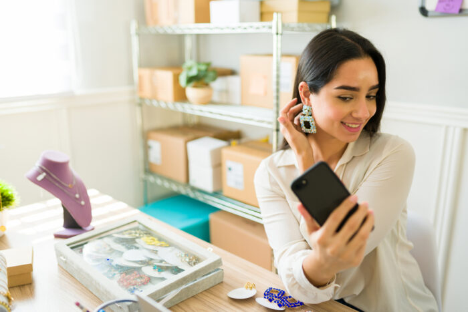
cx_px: 234
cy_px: 156
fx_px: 455
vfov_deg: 37.9
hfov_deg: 54.4
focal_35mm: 35
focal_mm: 35
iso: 200
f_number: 1.8
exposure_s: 1/160
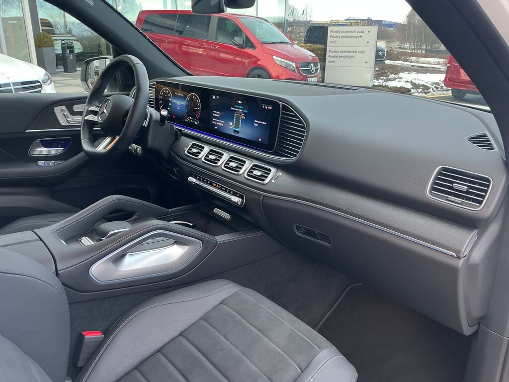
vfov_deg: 48.2
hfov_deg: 61.7
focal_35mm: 29
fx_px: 426
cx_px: 254
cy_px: 191
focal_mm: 3
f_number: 1.8
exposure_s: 1/60
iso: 100
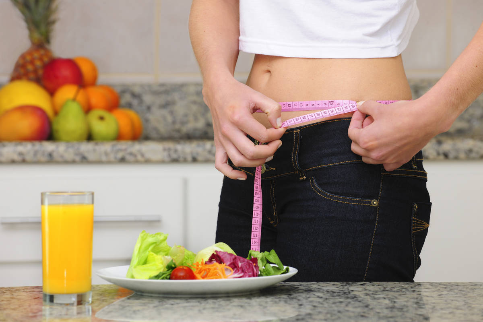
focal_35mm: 200
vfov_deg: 6.9
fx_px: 2683
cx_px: 242
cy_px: 161
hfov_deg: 10.3
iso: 100
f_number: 10
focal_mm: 200
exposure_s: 1/125
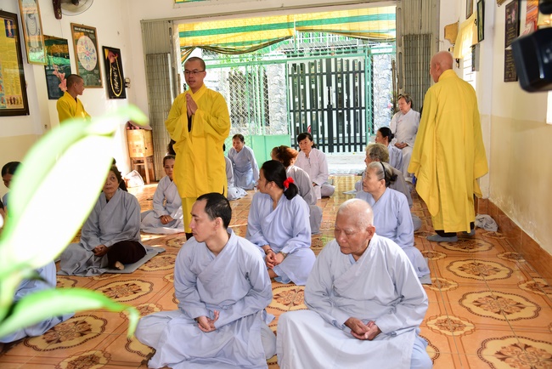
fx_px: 491
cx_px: 276
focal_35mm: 32
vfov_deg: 41.2
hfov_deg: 58.7
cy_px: 184
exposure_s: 1/100
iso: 640
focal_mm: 32
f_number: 4.5
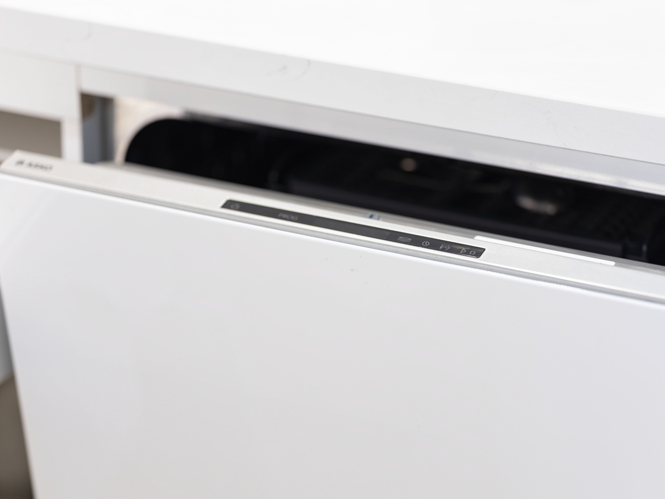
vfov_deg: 10.8
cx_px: 375
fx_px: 2632
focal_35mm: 137
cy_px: 266
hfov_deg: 14.4
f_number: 1.8
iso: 400
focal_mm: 135
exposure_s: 1/60
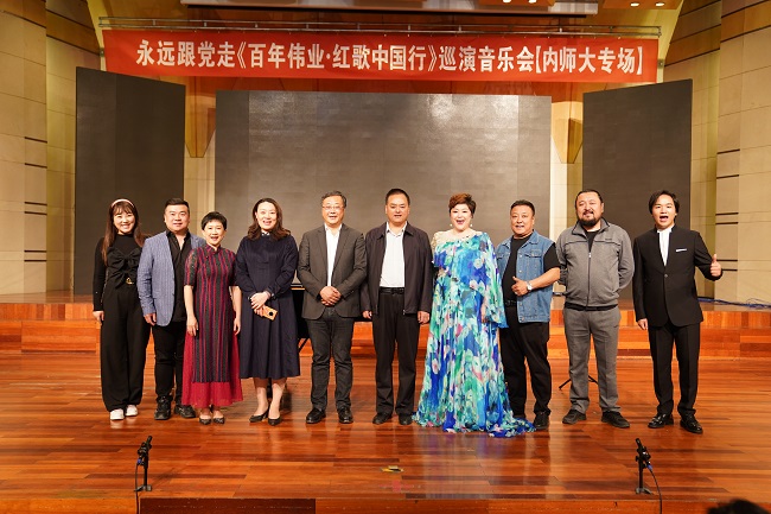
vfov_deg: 38.9
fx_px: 728
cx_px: 386
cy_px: 257
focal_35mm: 34
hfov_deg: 55.8
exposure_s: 1/50
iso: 640
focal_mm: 34
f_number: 2.8
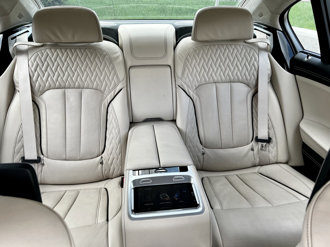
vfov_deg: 53.1
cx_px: 165
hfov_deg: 67.3
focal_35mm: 26
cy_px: 124
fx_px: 248
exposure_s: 1/115
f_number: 1.5
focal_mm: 5.7
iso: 50
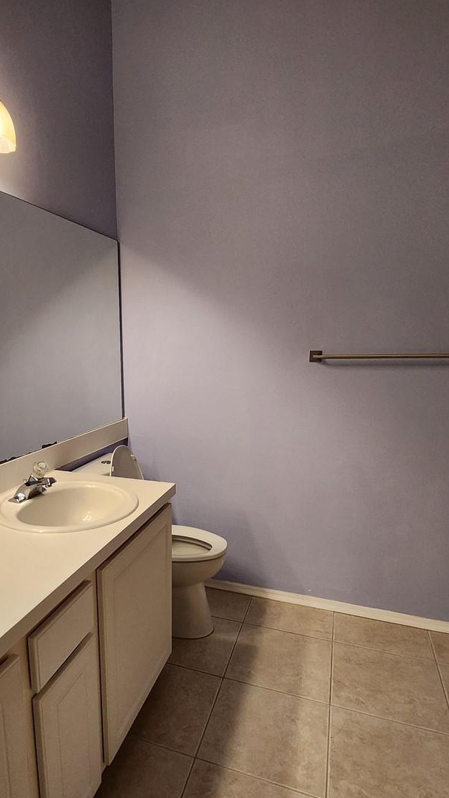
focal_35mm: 21
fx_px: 444
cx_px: 150
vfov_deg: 83.7
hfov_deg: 52.6
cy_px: 427
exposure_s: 1/60
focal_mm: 1.74
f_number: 2.2
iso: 160
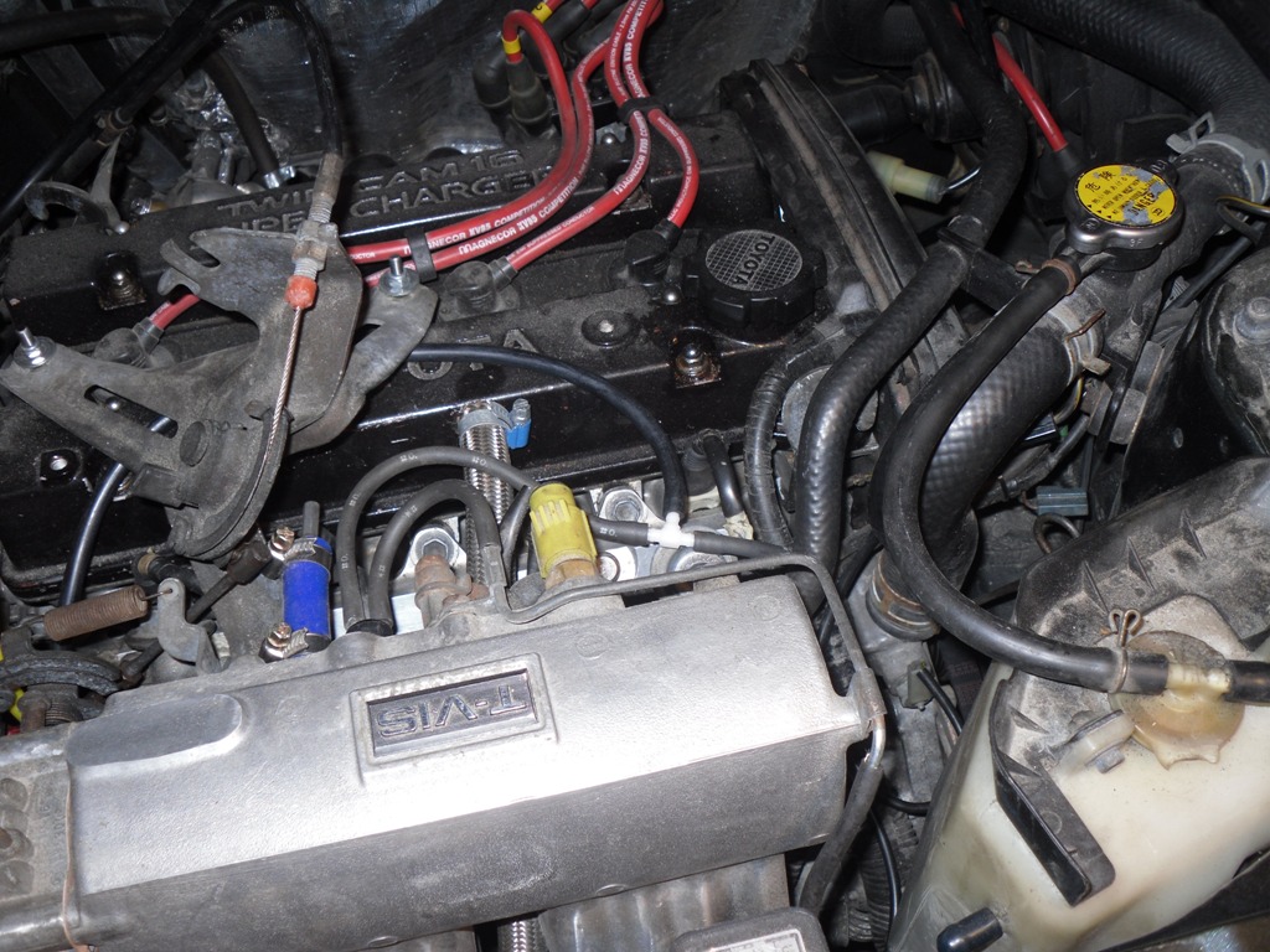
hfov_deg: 52.6
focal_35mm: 35
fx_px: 1284
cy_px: 476
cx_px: 635
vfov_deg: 40.7
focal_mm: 6.3
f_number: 3
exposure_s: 1/45
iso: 80
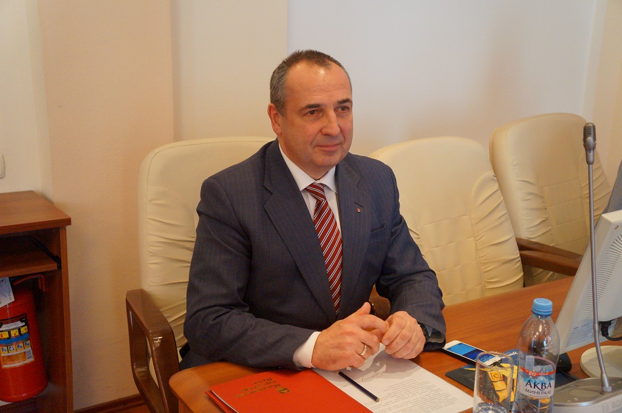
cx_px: 311
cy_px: 206
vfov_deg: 30.8
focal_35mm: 44
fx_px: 751
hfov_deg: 45.0
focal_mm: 29
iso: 2500
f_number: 4
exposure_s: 1/160
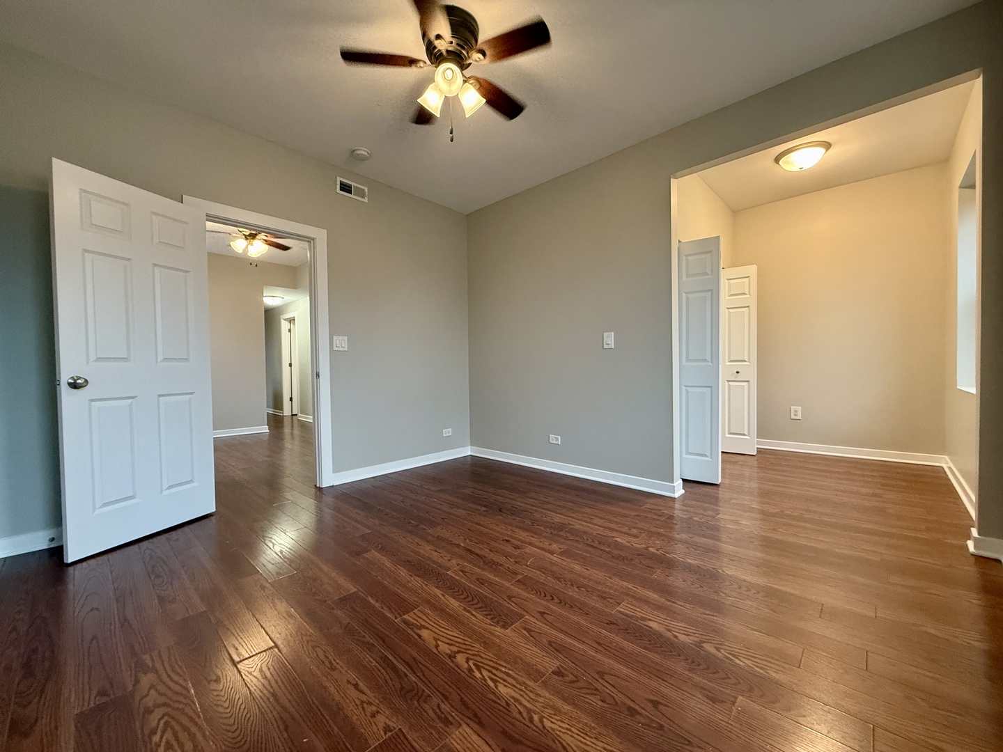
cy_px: 376
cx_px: 502
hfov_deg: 102.1
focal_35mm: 14
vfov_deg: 85.7
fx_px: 406
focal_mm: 2.22
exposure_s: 1/60
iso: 320
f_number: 2.2
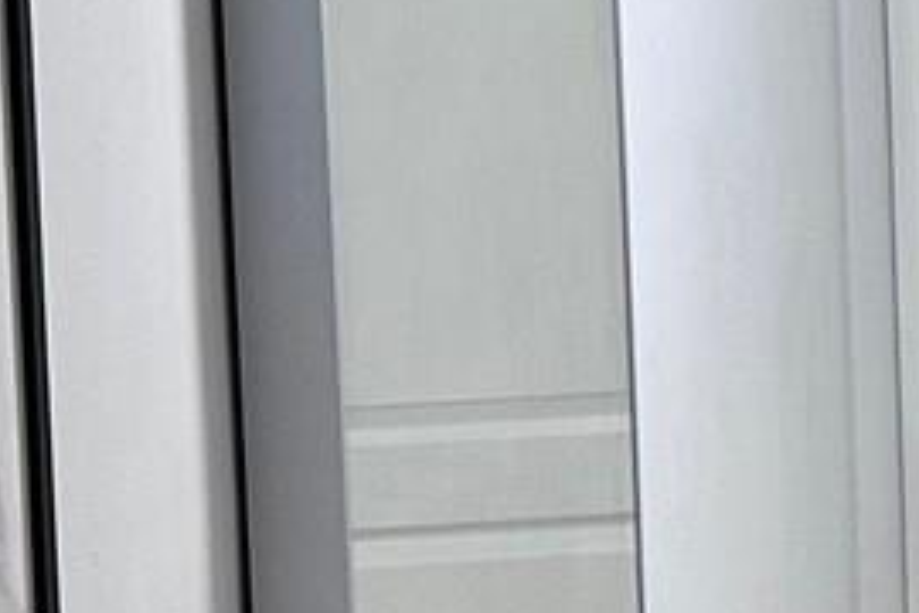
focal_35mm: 148
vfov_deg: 9.2
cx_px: 2032
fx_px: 3778
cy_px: -51
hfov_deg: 11.9
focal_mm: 6.86
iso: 250
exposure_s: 1/103
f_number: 1.78
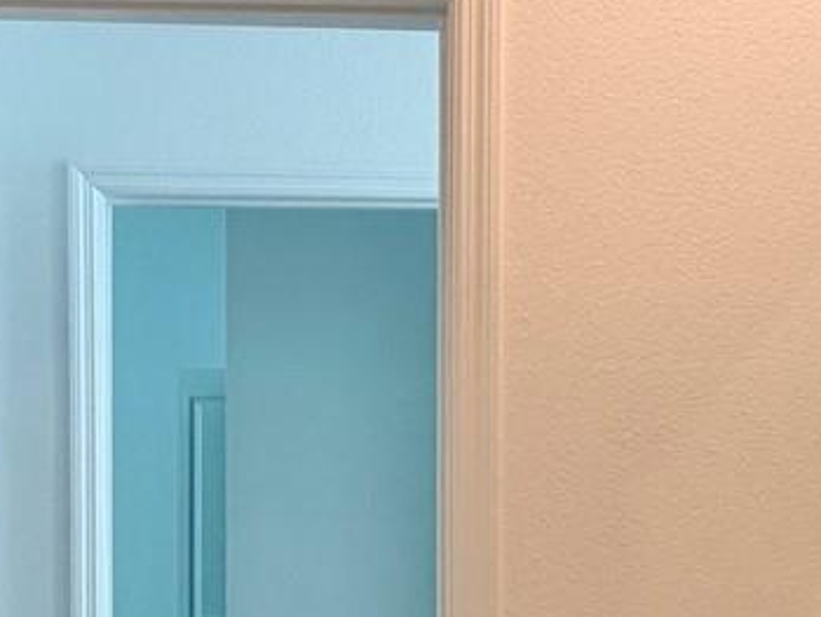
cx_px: 415
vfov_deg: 22.5
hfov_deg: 30.2
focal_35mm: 64
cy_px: 528
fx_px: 1519
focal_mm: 2.22
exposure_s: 1/120
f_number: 2.2
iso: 160
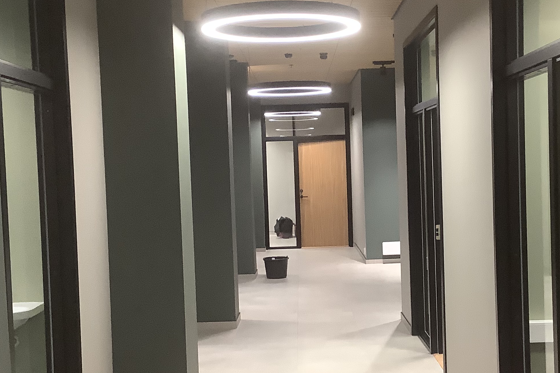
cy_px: 203
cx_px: 324
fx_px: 840
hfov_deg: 36.8
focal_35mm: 54
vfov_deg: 25.0
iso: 160
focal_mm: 3.3
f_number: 2.4
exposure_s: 1/50
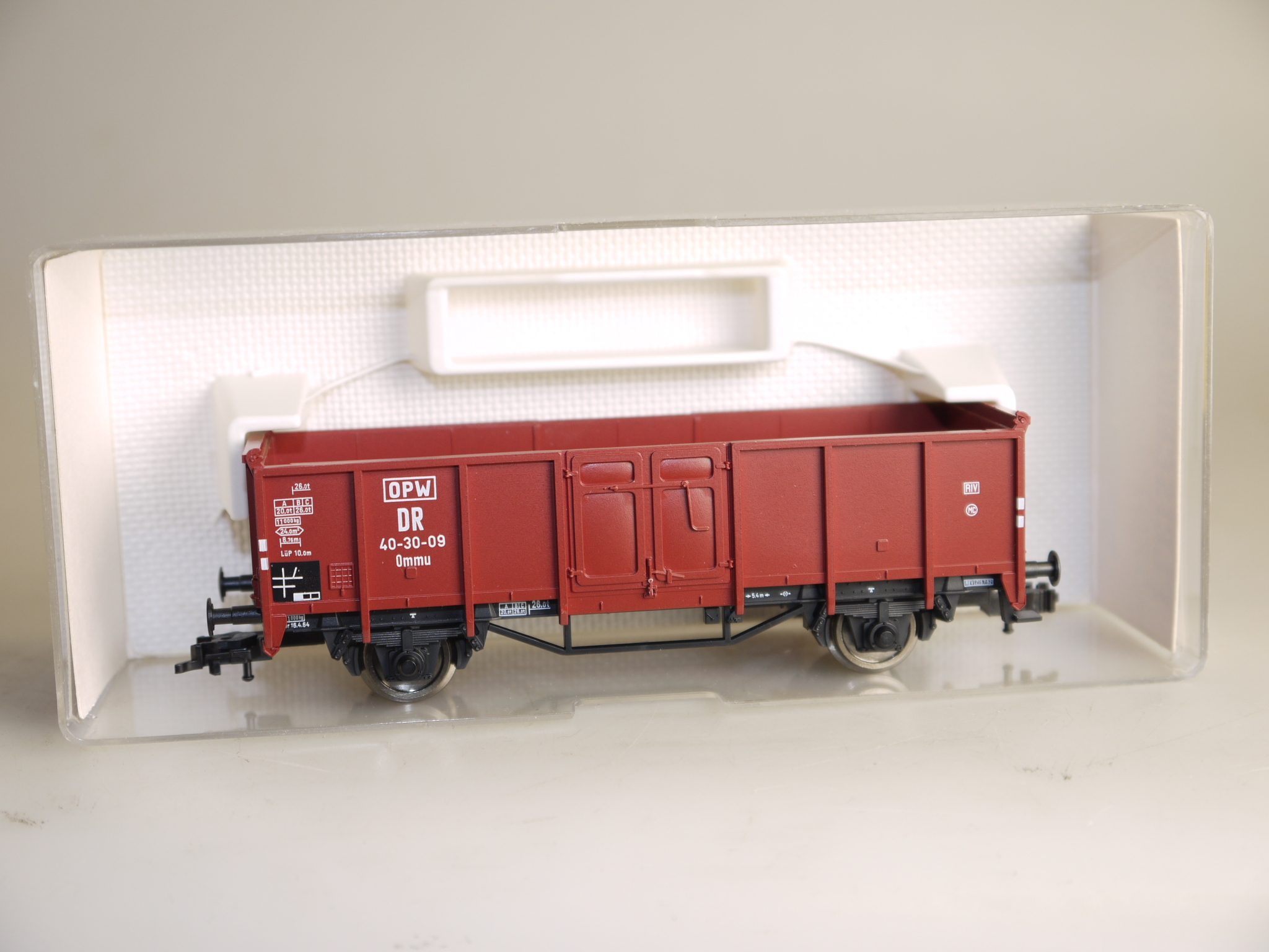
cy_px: 476
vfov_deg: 25.2
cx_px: 634
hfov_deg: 33.2
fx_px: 2126
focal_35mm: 58
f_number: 4.9
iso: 100
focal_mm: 29
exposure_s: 1/50
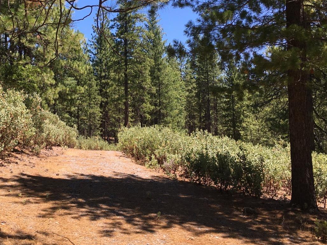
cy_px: 82
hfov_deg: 44.4
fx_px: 397
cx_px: 122
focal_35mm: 42
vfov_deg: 34.0
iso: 25
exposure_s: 1/746
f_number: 2.2
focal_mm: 4.15
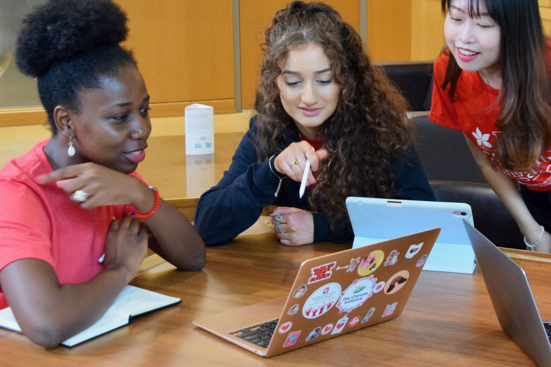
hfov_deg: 26.3
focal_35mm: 77
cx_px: 319
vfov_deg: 17.7
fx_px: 1179
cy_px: 132
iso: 1800
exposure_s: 1/60
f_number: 4.2
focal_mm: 32
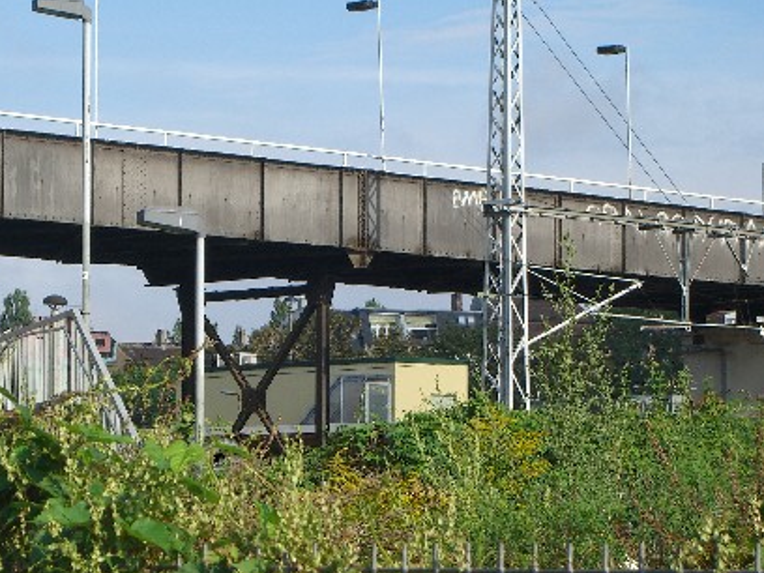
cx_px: 289
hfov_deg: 12.1
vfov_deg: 9.1
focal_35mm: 163
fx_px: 3598
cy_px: 347
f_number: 7.4
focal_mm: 23.7
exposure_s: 1/200
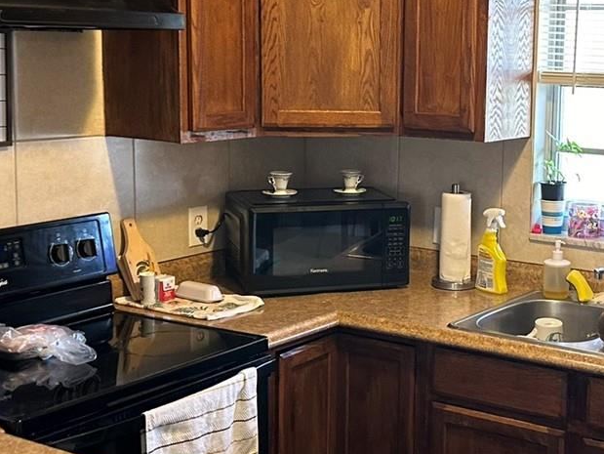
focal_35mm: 62
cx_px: 452
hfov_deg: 30.7
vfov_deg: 23.7
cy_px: 205
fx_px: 1082
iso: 320
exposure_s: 1/60
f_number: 1.78
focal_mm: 6.86
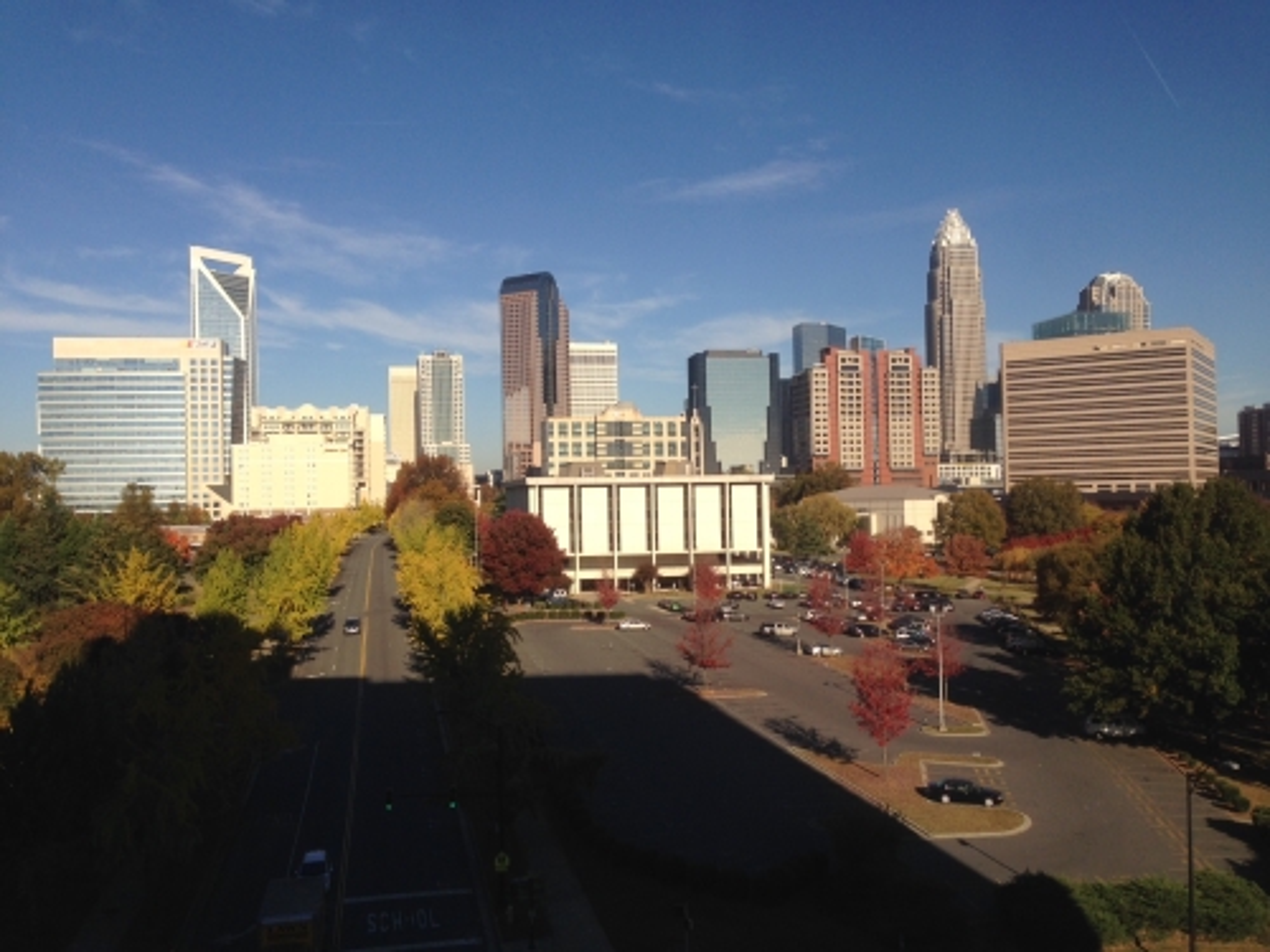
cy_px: 476
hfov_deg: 55.4
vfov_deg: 42.9
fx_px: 1211
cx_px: 635
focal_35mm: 33
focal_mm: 4.12
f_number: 2.4
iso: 50
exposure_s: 1/1232
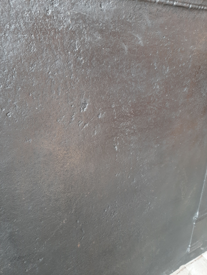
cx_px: 104
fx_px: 207
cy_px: 138
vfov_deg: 67.3
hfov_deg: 53.1
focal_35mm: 26
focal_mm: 3.93
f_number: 1.7
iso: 80
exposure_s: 1/50
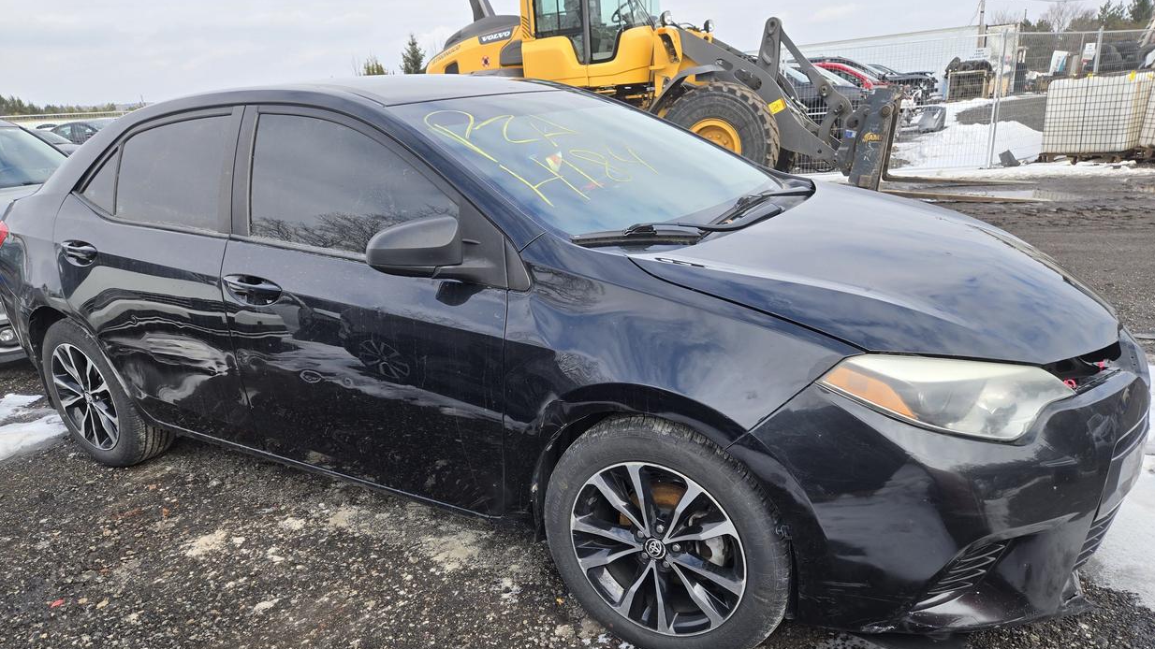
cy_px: 429
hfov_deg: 71.9
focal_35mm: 26
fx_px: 796
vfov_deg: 43.8
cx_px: 568
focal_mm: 5.4
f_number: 1.8
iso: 25
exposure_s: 1/885
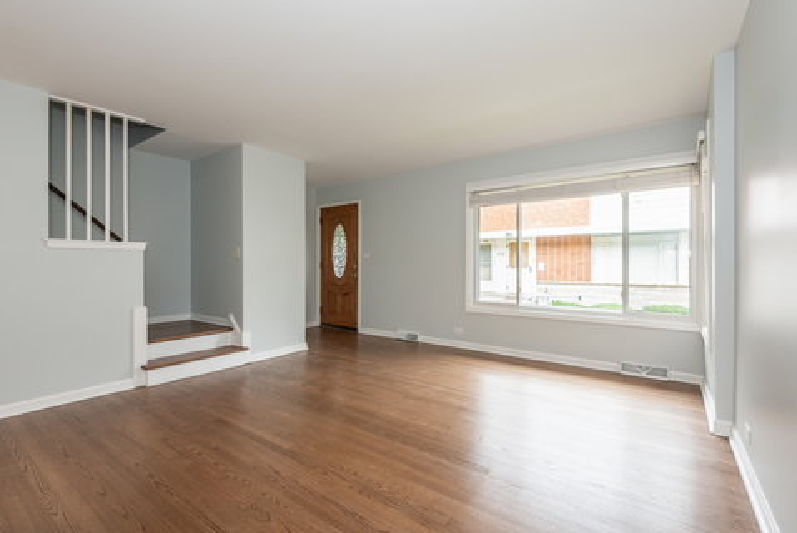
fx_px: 354
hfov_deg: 96.7
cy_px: 266
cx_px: 398
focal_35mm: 16
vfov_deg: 73.8
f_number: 9
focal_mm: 16
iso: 200
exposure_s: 1/5
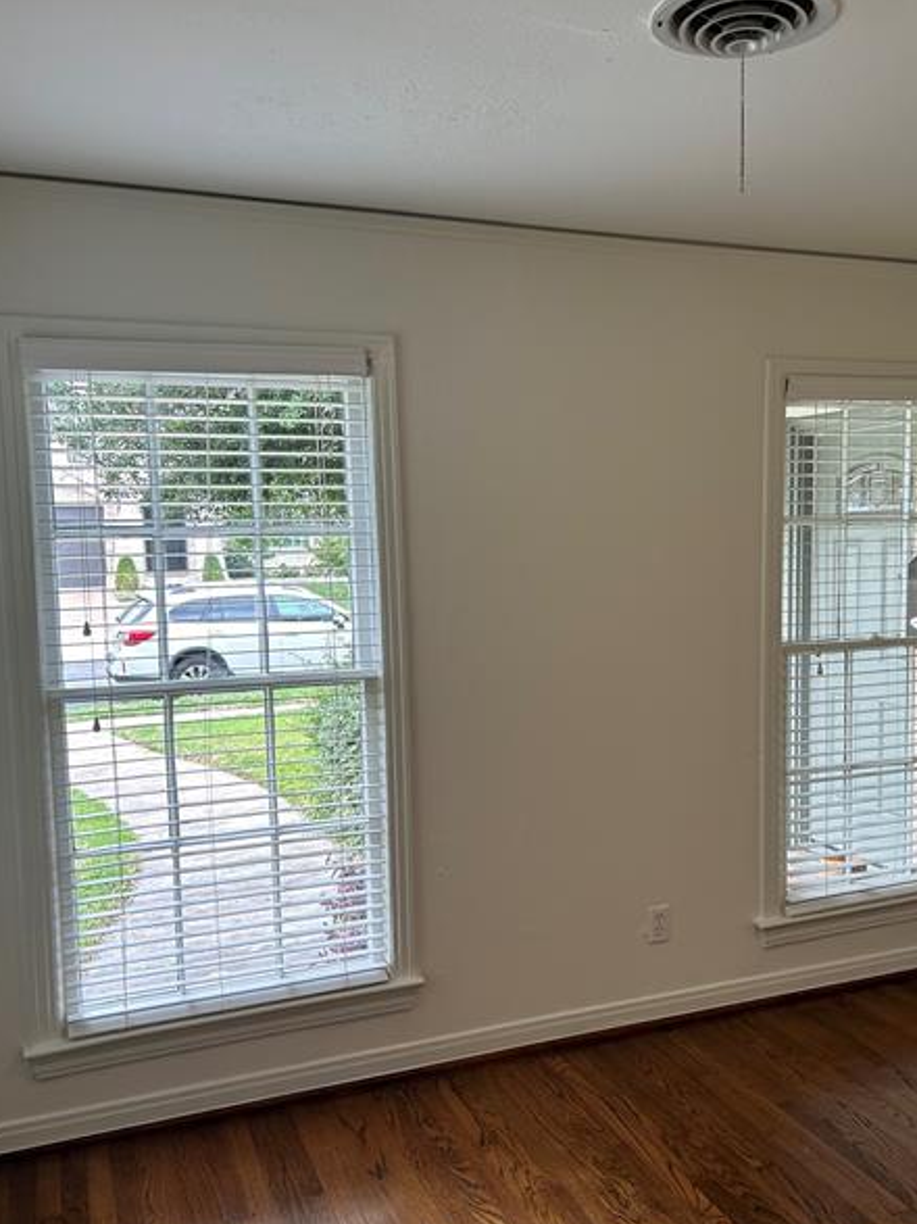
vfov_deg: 53.9
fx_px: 1201
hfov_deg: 41.4
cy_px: 646
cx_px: 586
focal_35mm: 34
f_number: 1.5
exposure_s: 1/120
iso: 80
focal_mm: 5.7
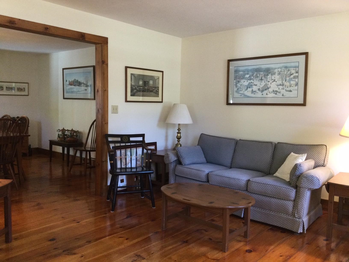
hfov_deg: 58.4
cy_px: 131
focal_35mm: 31
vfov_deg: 45.4
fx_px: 313
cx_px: 174
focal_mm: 3.3
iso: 125
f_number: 2.4
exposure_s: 1/30
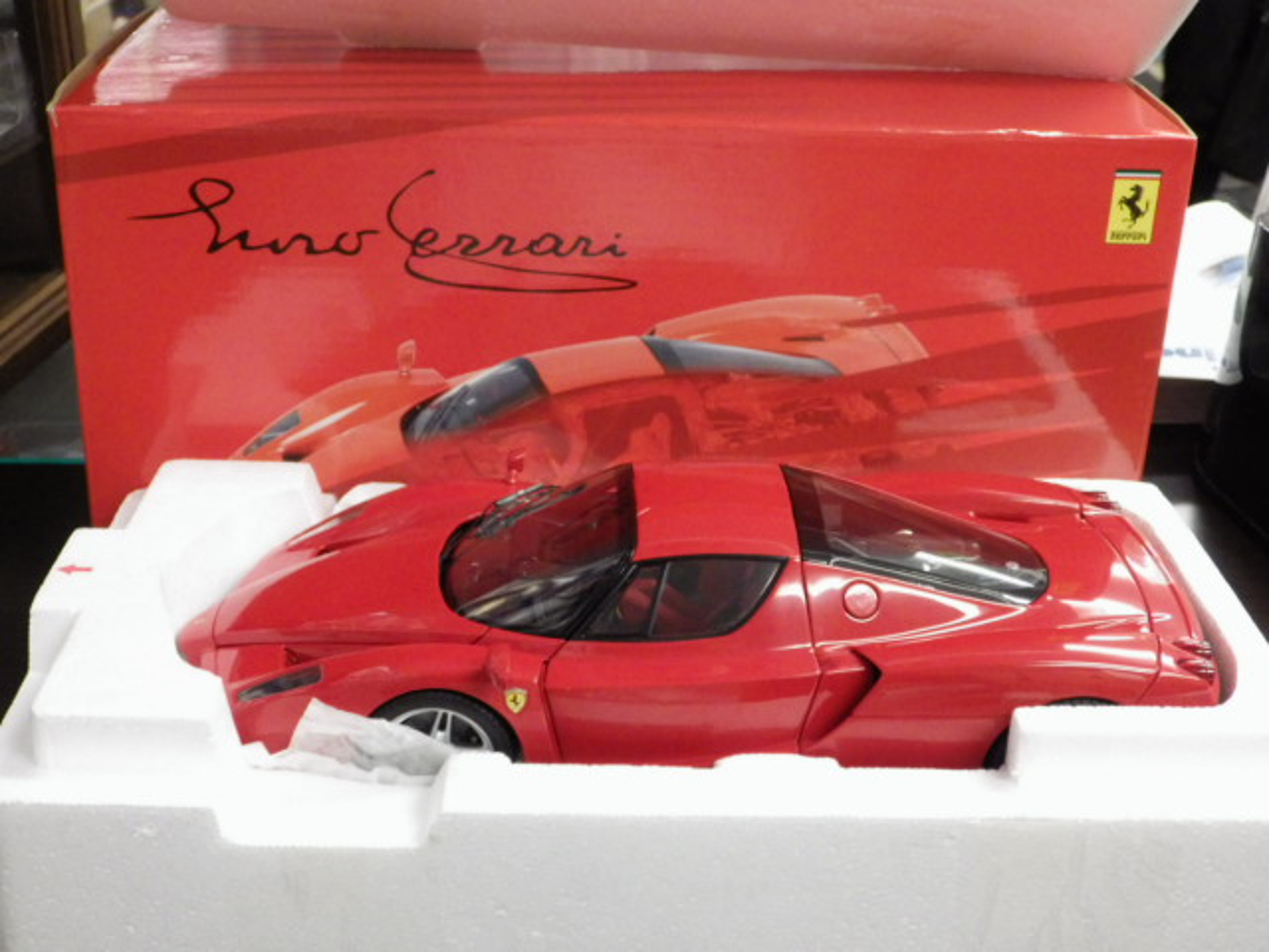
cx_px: 634
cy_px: 476
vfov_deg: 29.1
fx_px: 1833
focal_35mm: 50
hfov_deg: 38.2
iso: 800
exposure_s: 1/30
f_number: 3.8
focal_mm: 9
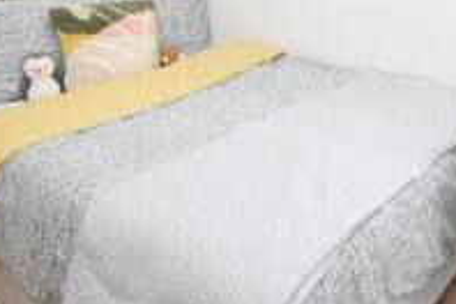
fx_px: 456
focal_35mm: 36
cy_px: 13
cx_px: 332
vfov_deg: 34.2
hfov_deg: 51.3
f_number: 4.5
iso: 1100
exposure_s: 1/60
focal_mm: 10
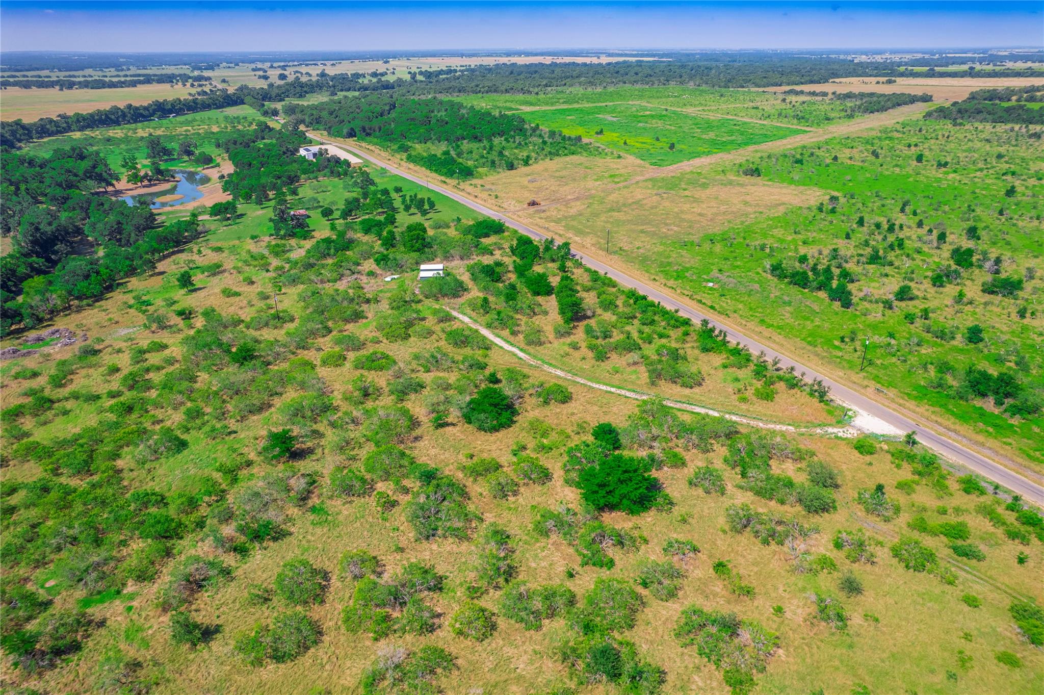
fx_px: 638
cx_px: 522
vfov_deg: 57.2
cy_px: 348
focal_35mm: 22
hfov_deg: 78.6
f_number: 2.8
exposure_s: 1/1600
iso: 100
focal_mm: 8.38
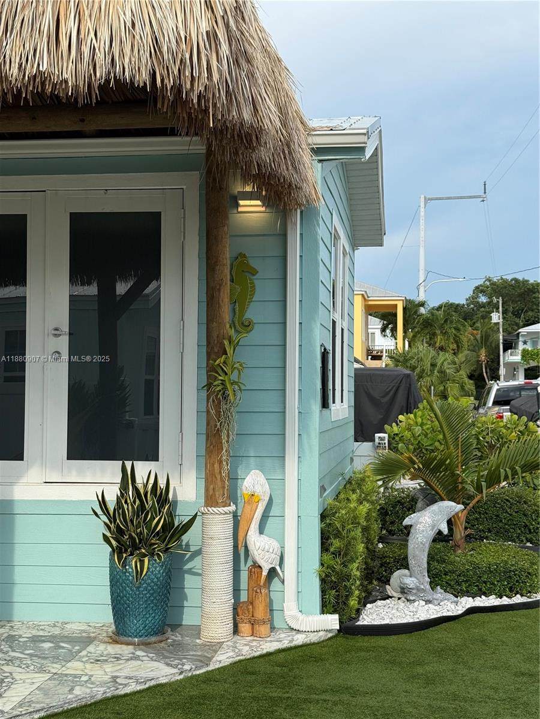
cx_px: 270
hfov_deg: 30.3
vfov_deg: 39.7
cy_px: 360
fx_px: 998
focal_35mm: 48
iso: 64
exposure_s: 1/1642
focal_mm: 6.76
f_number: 1.78
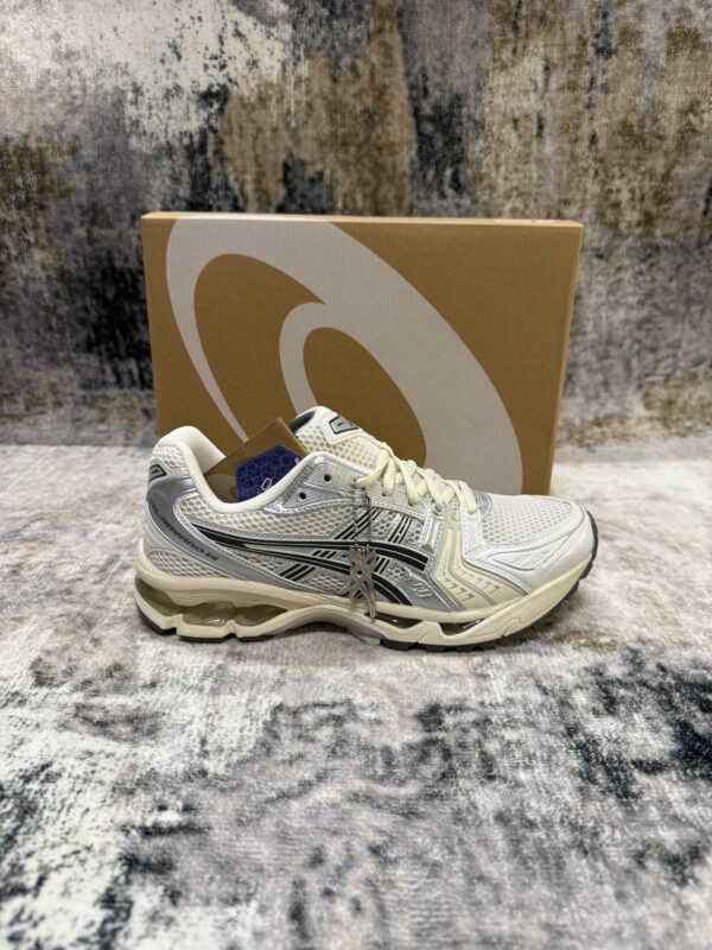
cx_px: 356
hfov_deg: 56.8
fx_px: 658
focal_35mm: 24
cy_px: 475
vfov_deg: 71.6
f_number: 1.78
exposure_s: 1/50
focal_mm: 6.76
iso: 160
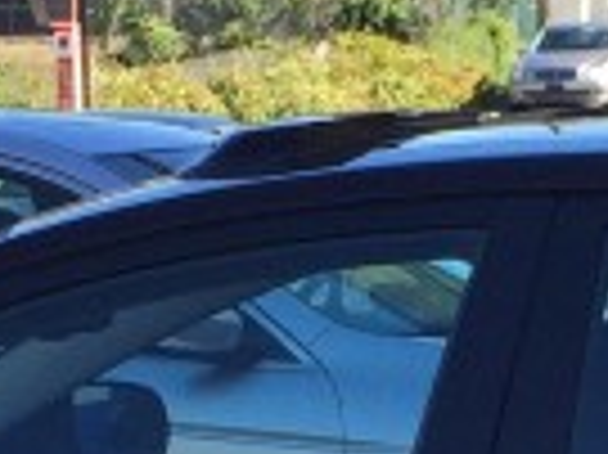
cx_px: 441
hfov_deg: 9.0
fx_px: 3861
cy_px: 800
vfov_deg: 6.6
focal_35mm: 220
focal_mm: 4.15
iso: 32
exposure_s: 1/514
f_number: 2.2
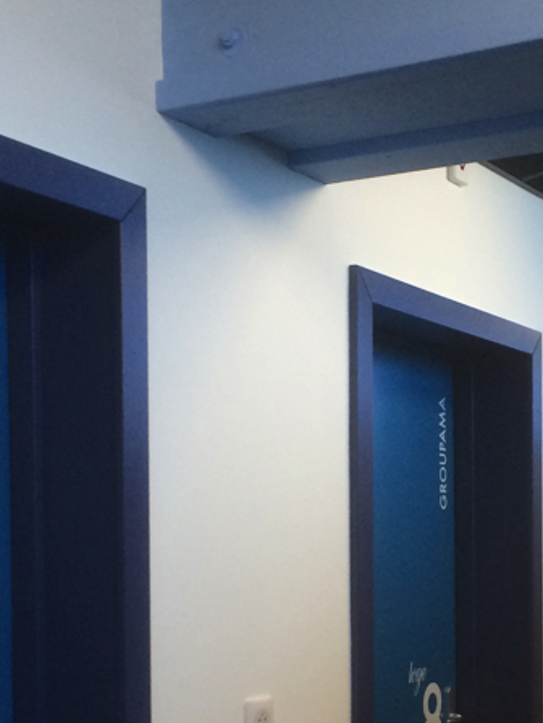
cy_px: 576
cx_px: 389
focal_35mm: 70
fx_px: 1462
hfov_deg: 20.9
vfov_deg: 27.2
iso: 125
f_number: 2.2
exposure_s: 1/33
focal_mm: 4.15
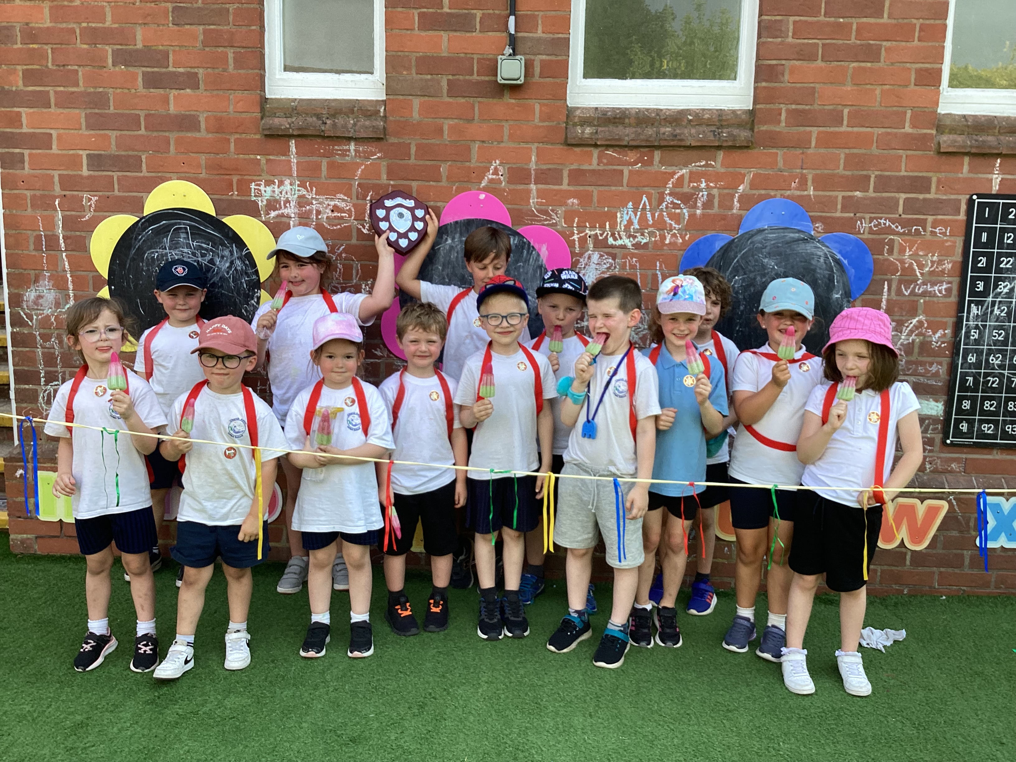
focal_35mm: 31
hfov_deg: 58.4
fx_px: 910
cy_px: 381
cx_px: 508
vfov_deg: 45.4
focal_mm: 3.3
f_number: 2.4
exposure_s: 1/312
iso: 25
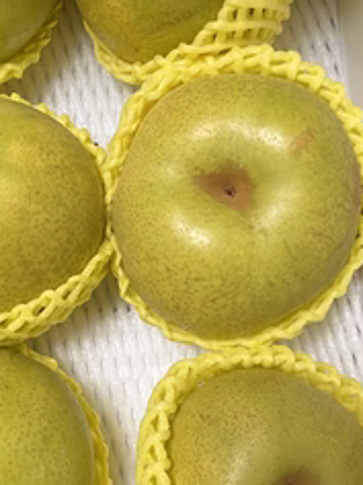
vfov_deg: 42.9
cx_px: 94
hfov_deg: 32.3
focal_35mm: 44
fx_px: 615
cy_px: 226
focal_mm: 5.1
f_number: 1.6
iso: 80
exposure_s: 1/60
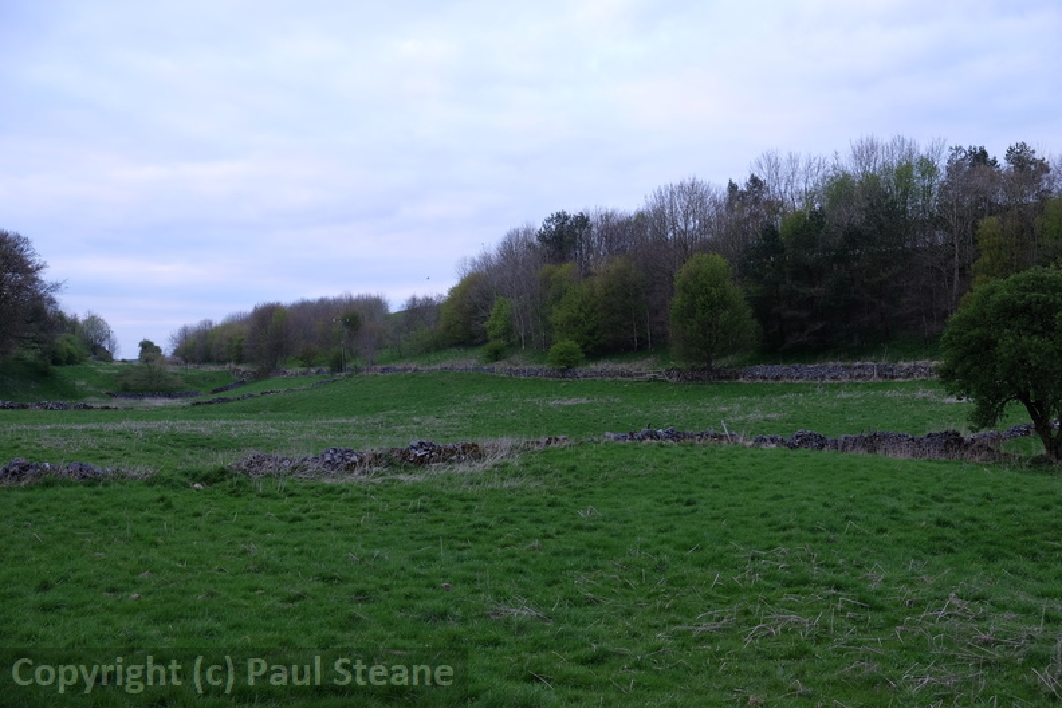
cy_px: 354
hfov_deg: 50.7
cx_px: 531
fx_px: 1121
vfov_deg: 35.1
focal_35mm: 38
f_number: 3.2
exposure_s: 1/105
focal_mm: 25.4
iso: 200
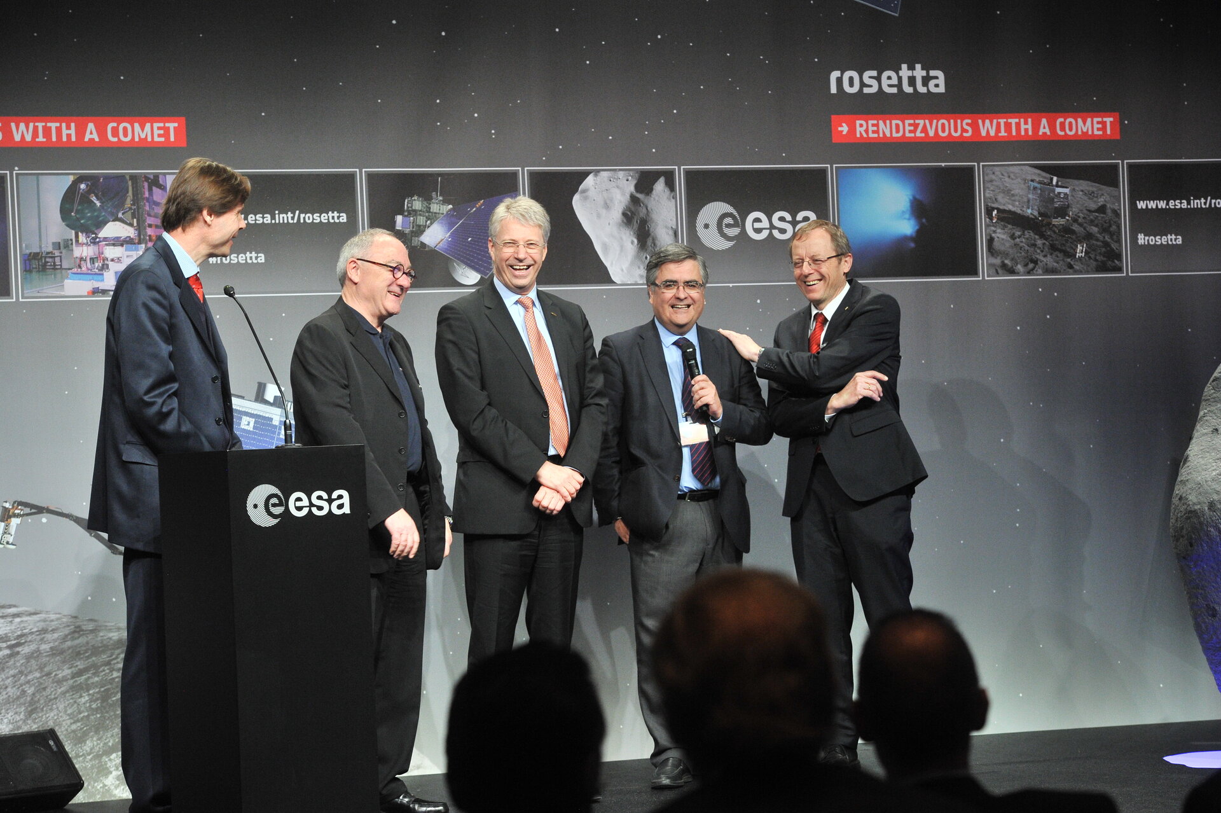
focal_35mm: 105
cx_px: 610
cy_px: 406
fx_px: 3559
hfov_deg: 19.5
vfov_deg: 13.0
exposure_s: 1/250
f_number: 5.6
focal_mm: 105
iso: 3200
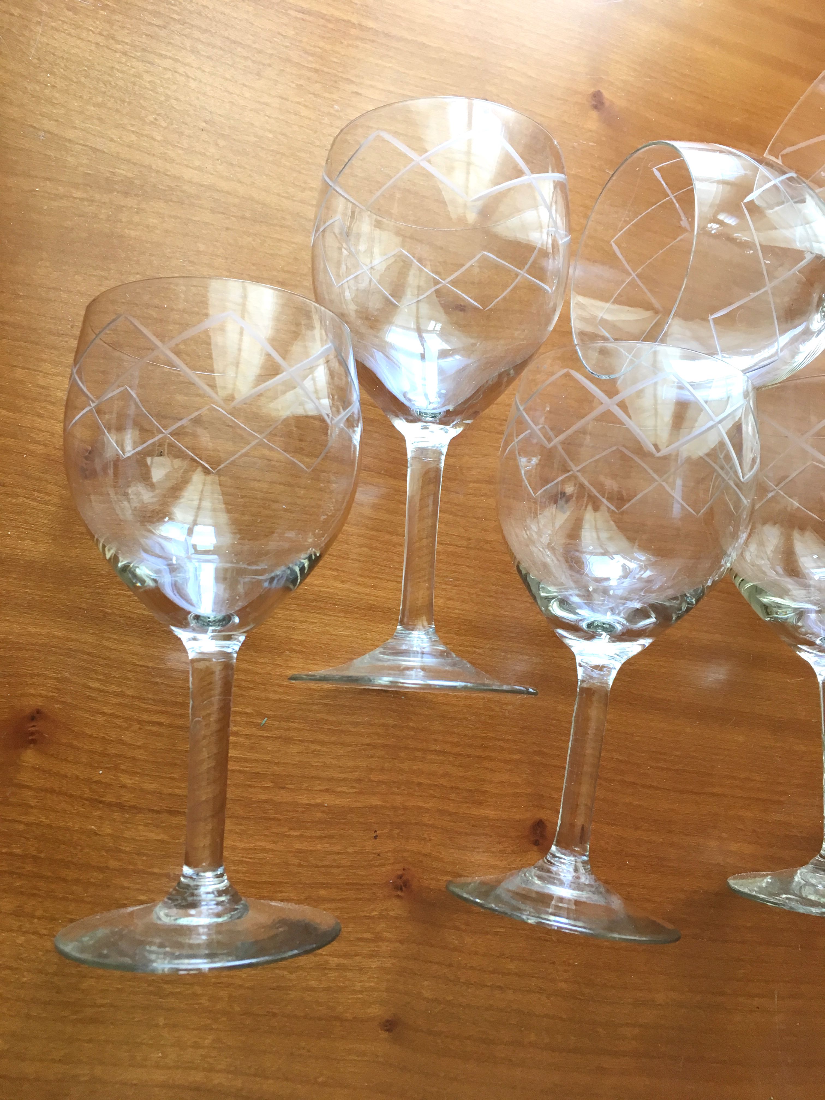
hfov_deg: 48.2
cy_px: 550
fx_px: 922
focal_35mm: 29
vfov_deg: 61.7
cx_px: 412
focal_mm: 4.15
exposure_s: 1/33
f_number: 2.2
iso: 80
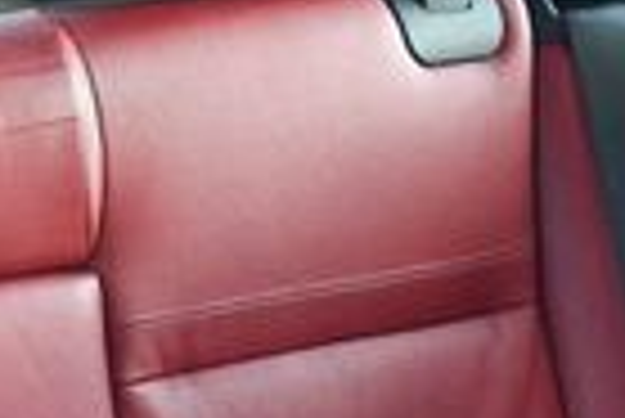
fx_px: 2885
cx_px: -162
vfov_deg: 8.2
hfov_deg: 12.0
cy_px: 503
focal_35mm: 166
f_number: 3.5
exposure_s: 1/200
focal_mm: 18
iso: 800
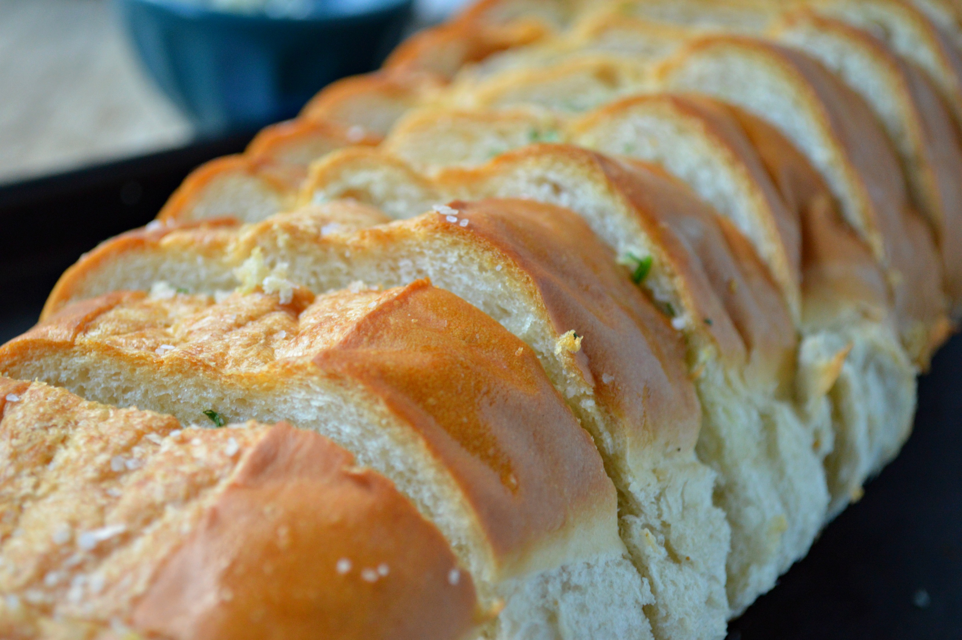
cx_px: 481
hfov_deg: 31.9
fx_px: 1682
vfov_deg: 21.5
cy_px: 320
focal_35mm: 63
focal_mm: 42
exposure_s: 1/80
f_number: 5.3
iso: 800
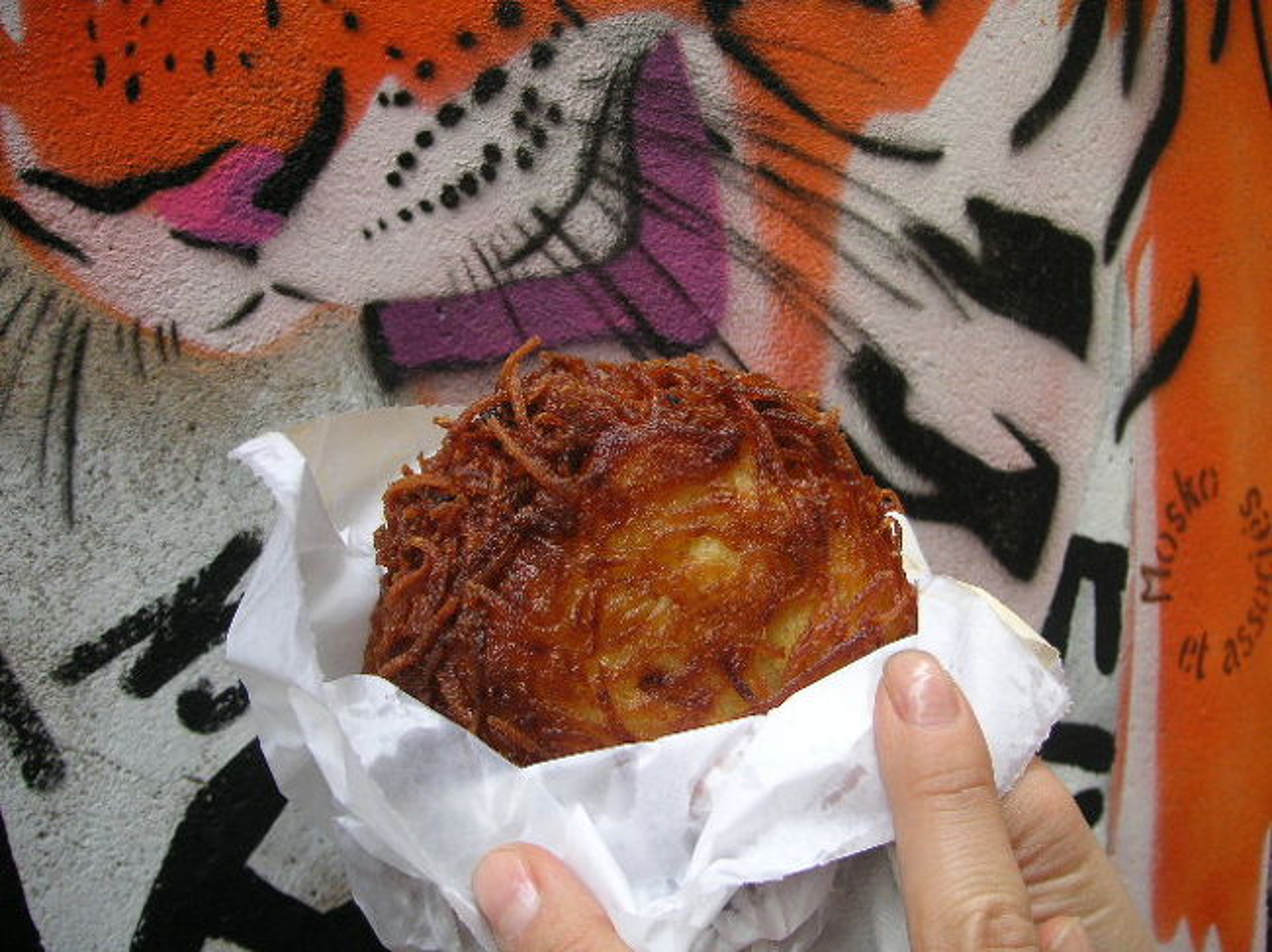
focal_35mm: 37
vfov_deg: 38.6
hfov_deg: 50.2
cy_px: 476
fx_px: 1359
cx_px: 636
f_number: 2.8
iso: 50
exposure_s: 1/180
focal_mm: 6.1
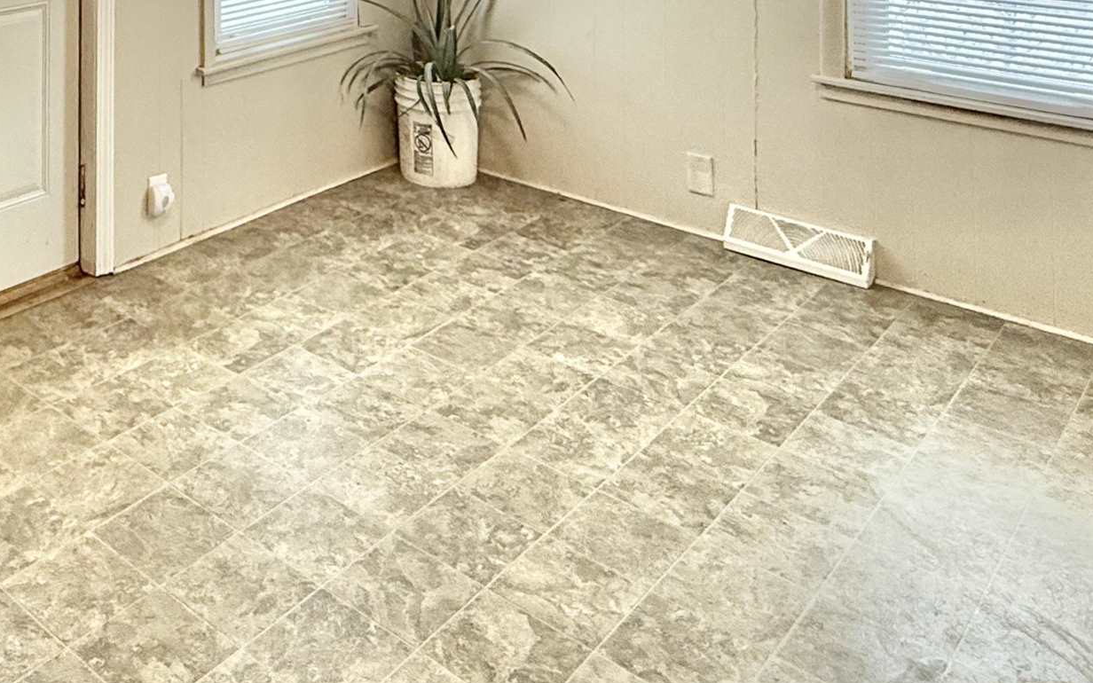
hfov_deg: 49.5
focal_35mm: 37
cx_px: 208
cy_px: -242
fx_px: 1102
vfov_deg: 27.6
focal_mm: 2.22
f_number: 2.2
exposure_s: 1/120
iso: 160
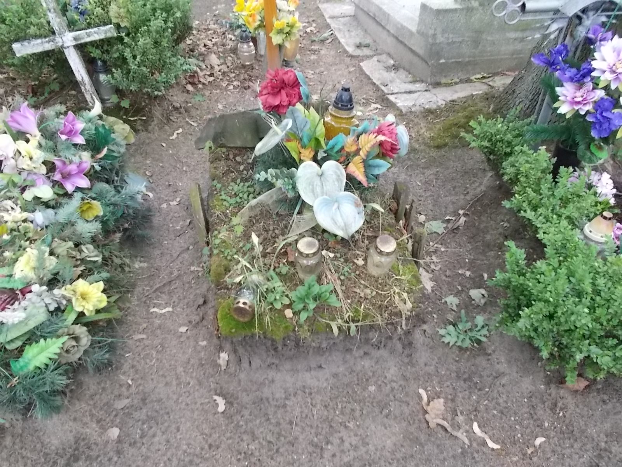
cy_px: 234
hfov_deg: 67.3
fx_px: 467
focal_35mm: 26
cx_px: 311
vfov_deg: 53.1
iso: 400
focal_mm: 4.6
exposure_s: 1/40
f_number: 3.2
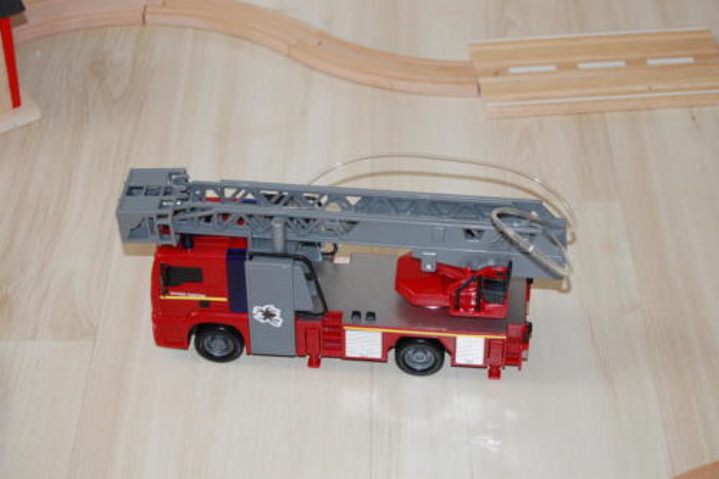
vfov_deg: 16.5
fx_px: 1647
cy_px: 240
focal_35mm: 82
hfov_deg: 24.6
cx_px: 360
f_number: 5.6
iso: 400
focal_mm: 55
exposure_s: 1/60
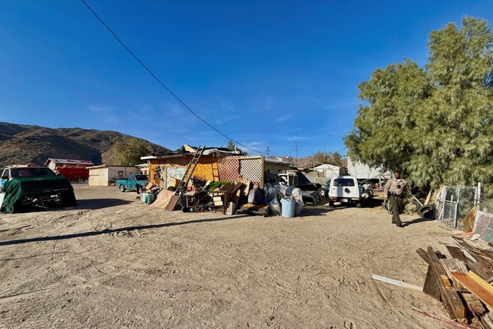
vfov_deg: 77.2
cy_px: 175
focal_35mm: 15
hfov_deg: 100.4
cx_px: 249
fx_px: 205
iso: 50
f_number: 2.2
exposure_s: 1/2841
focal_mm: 2.22
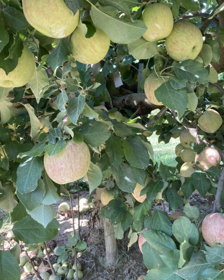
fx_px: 249
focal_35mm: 30
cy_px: 129
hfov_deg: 48.5
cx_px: 113
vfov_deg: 58.7
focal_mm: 3.99
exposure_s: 1/121
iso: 40
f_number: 1.8
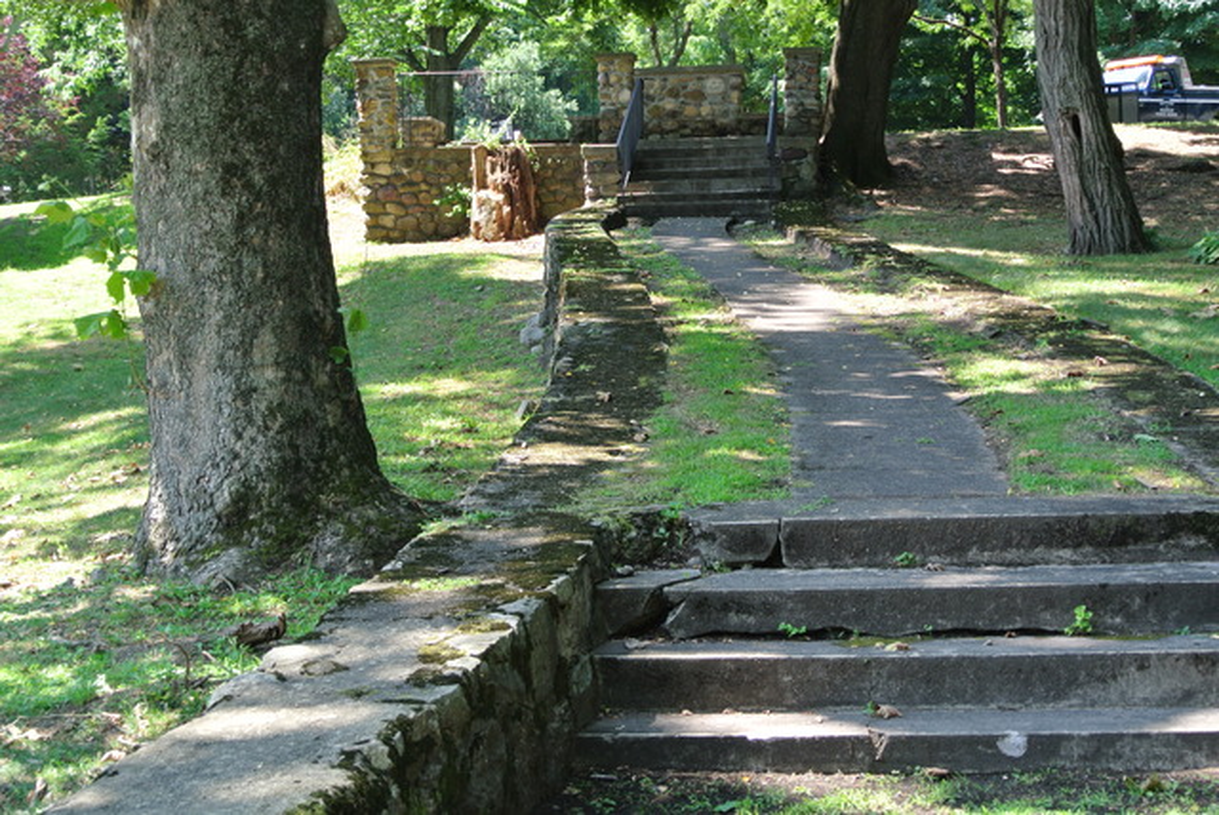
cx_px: 610
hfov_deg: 31.9
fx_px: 2135
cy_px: 408
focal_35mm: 63
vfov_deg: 21.6
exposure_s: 1/60
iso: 110
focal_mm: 23.6
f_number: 5
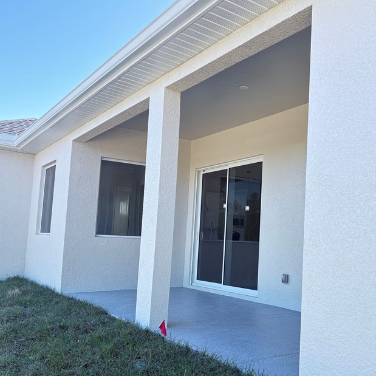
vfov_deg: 43.8
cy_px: 196
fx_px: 467
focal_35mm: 38
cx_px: 261
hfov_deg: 43.0
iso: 64
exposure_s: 1/456
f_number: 1.6
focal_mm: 5.96
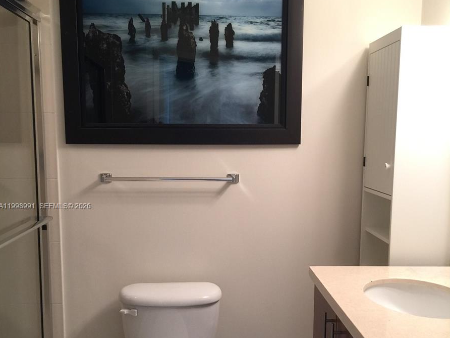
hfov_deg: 47.9
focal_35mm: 39
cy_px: 207
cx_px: 224
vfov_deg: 36.7
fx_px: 507
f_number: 2.2
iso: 50
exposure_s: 1/15
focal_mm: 4.15
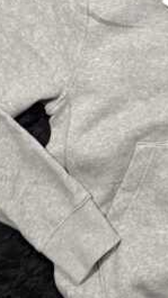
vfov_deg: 26.1
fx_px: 626
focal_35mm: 79
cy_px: 40
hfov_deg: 14.5
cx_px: 232
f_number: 1.78
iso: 800
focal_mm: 6.76
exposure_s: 1/41
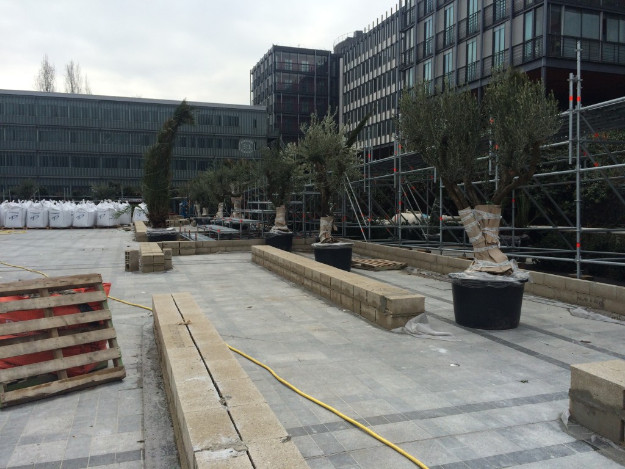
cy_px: 234
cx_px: 312
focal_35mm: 29
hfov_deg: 61.7
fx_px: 524
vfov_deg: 48.2
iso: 32
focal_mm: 4.15
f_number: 2.2
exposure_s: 1/1414
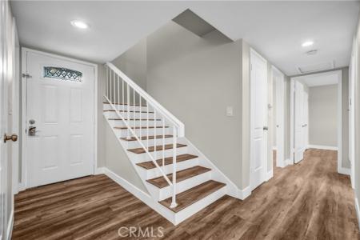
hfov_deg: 100.4
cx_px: 180
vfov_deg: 77.3
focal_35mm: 15
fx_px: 150
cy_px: 120
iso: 400
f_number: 9
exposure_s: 1/5
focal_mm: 10
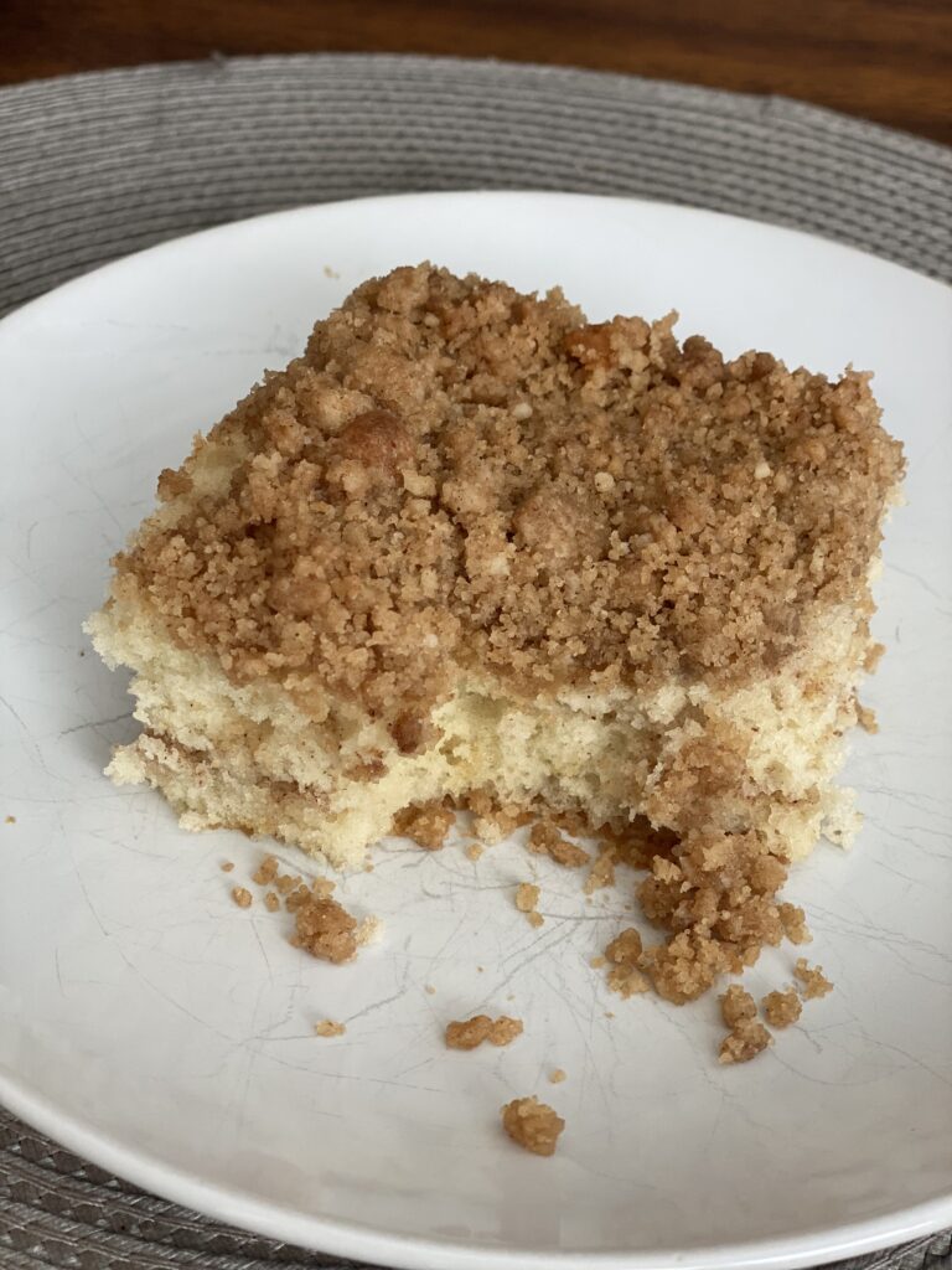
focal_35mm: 52
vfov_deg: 36.8
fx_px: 1907
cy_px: 635
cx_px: 476
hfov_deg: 28.0
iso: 100
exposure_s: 1/120
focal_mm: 6
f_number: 2
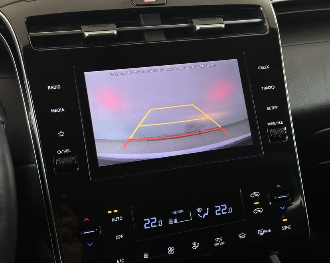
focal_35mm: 51
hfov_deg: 36.7
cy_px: 133
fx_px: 498
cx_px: 162
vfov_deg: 29.7
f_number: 1.78
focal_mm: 6.86
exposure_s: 1/50
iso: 125
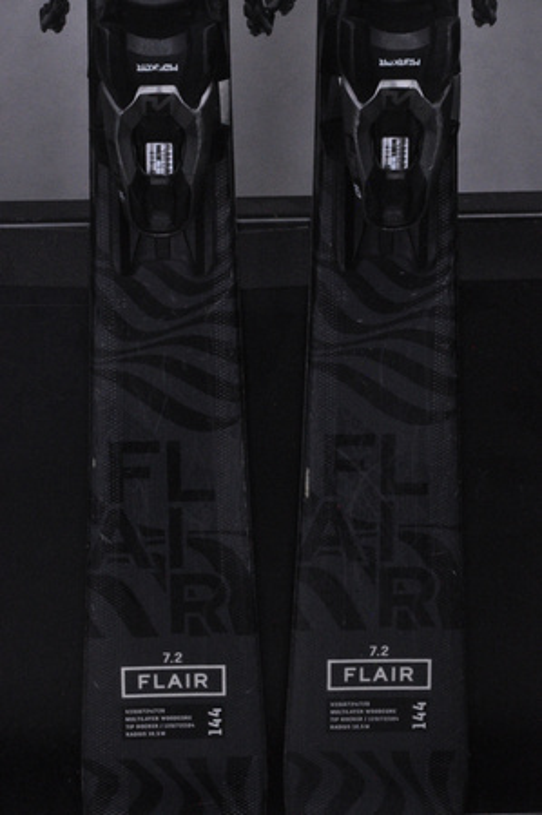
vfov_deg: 15.2
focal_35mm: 135
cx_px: 271
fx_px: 3056
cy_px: 408
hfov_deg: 10.1
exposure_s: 1/125
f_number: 11
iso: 3200
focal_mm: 90
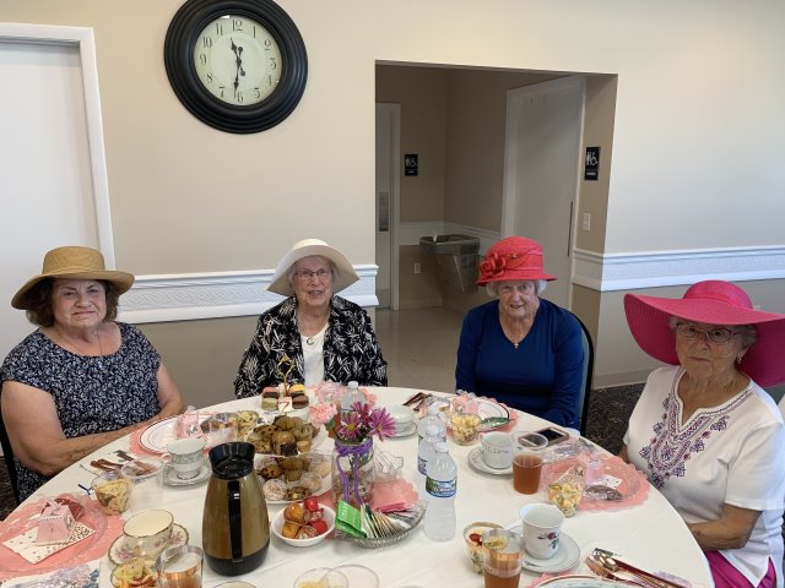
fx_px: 590
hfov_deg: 67.3
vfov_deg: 53.1
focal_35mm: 26
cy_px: 294
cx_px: 392
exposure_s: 1/60
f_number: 1.8
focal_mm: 4.25
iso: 64
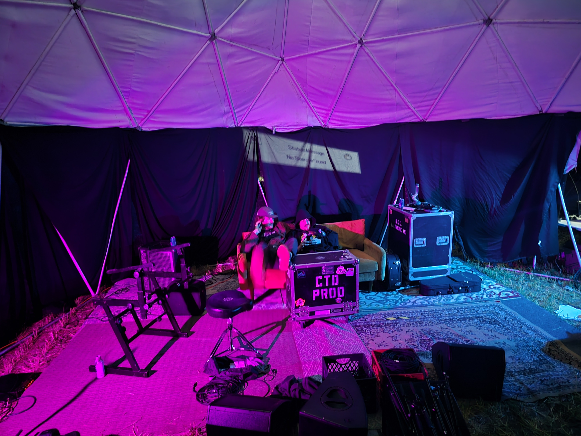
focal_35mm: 23
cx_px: 290
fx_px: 386
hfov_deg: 73.9
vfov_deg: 58.9
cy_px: 218
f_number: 1.7
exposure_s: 1/13.4
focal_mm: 6.3
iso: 3200
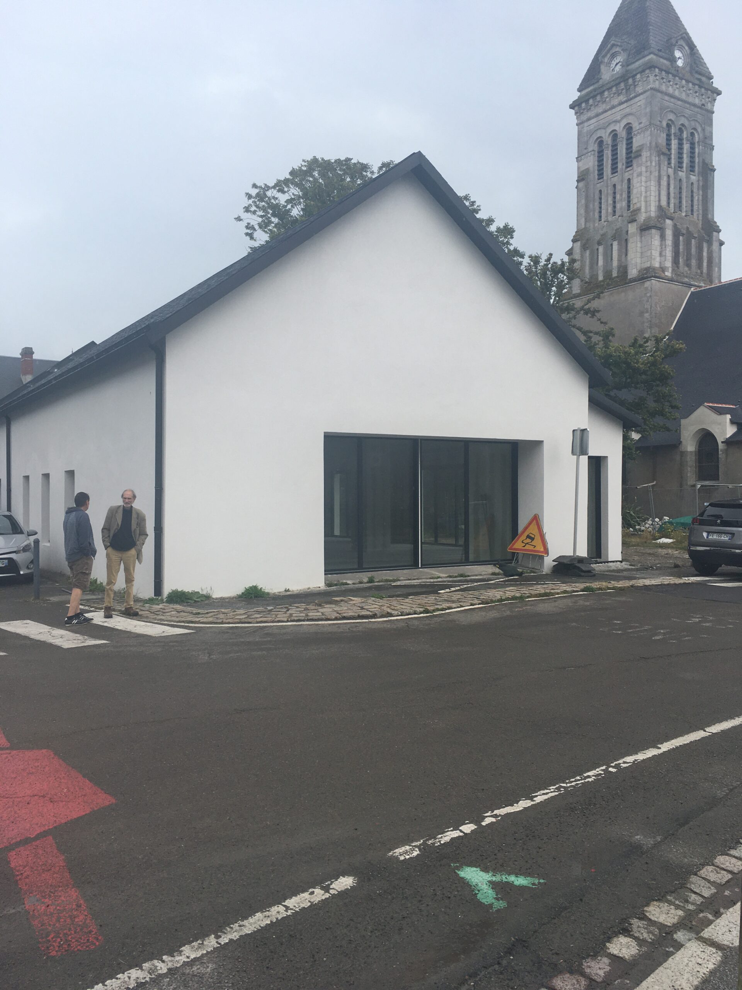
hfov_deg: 48.2
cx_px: 371
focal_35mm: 29
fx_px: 829
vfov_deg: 61.7
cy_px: 495
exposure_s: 1/1282
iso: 25
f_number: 2.2
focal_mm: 4.15
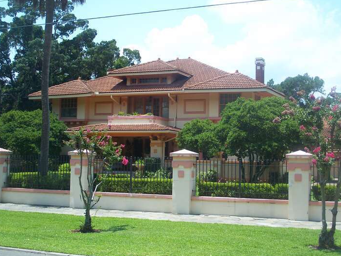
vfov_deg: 25.3
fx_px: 572
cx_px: 173
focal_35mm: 58
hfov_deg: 33.2
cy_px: 127
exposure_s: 1/500
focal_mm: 10.7
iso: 64
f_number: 3.2
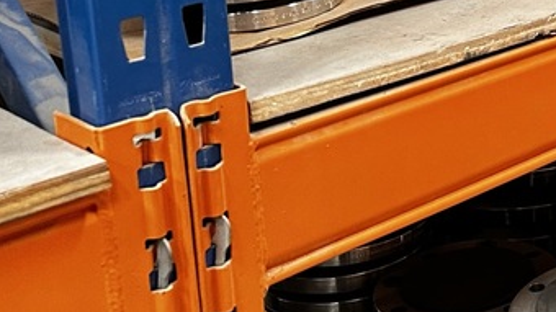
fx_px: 1135
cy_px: -106
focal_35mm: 77
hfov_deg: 22.8
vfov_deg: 14.9
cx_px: 816
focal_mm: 6.86
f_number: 1.78
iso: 320
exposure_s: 1/60
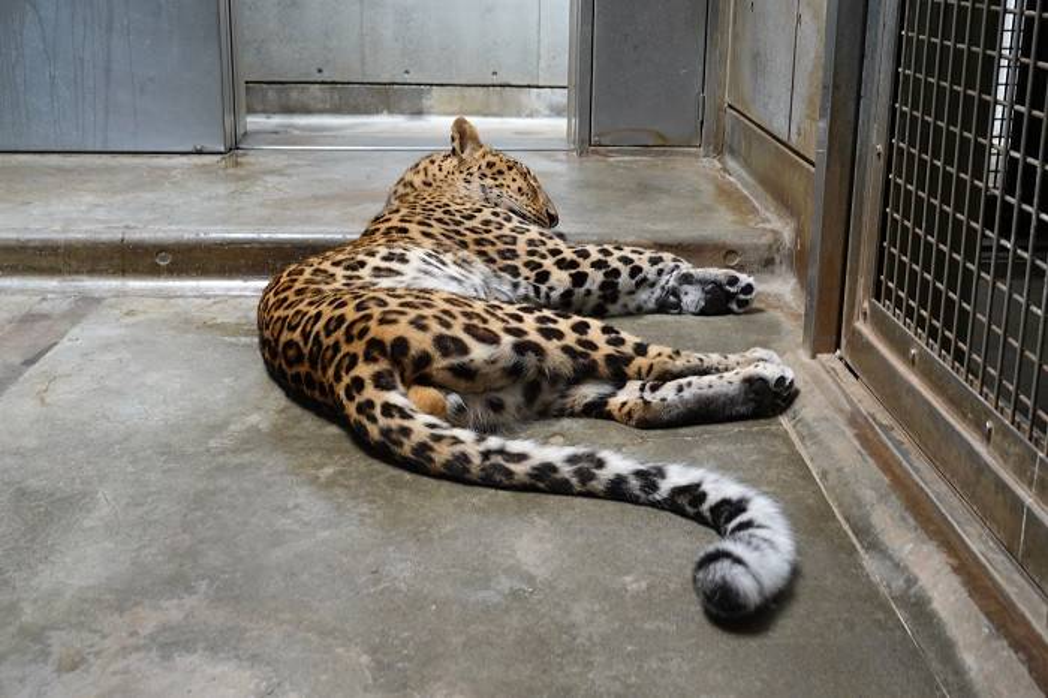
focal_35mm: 48
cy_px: 349
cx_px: 524
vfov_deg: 28.0
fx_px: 1397
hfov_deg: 41.1
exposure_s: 1/25
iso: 800
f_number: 4
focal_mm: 17.9
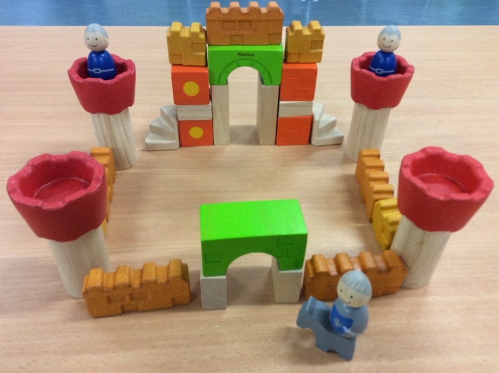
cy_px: 186
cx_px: 250
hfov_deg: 56.9
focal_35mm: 32
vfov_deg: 44.1
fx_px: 461
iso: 80
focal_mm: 3.3
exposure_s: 1/25
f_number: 2.4
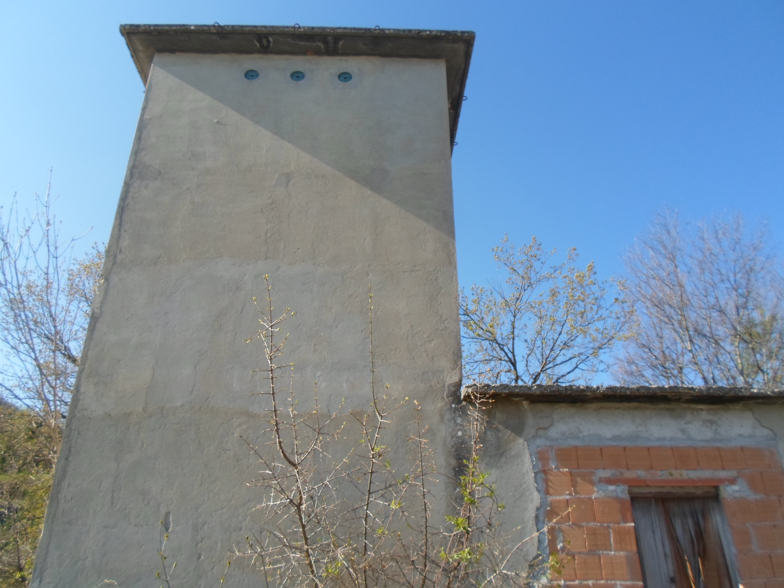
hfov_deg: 69.4
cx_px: 392
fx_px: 566
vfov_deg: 54.9
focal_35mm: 25
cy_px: 294
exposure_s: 1/750
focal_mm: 4.5
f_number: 2.5
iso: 80
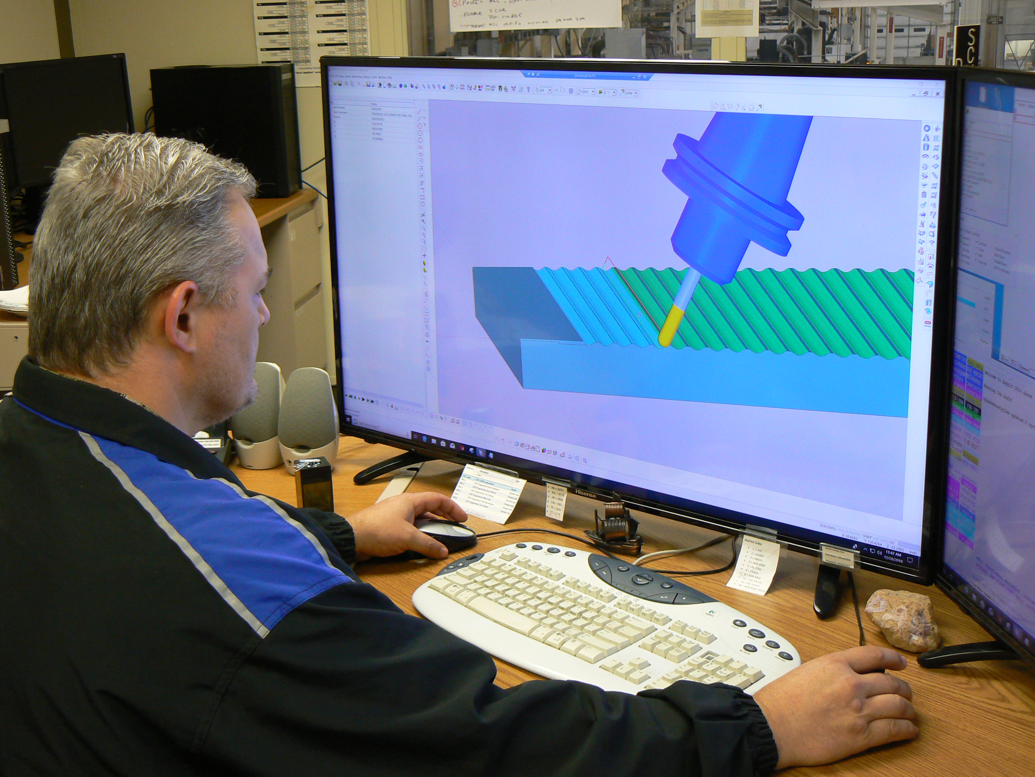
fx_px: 1525
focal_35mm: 51
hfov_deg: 37.5
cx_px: 518
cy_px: 388
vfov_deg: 28.6
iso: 125
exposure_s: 1/30
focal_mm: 8.4
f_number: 2.8
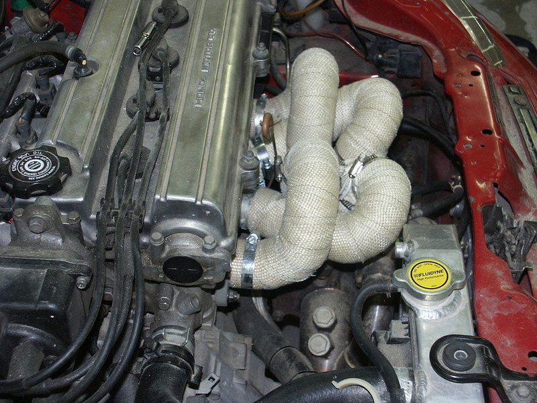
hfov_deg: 30.3
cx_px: 268
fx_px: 993
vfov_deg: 22.9
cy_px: 202
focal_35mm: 64
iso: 200
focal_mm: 16.02
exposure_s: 1/60
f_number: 3.5
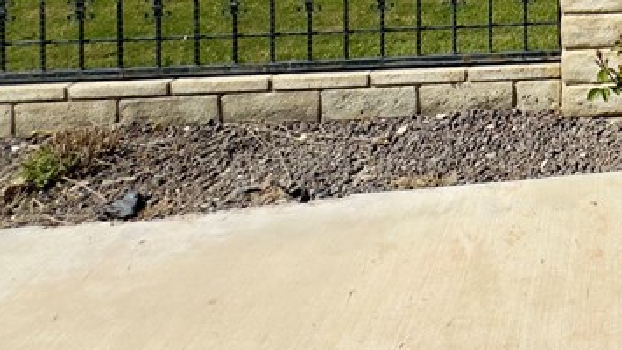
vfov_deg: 21.2
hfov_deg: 37.7
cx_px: 704
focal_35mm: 44
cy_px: -226
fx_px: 726
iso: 40
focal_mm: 2.22
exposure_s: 1/2584
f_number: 2.2
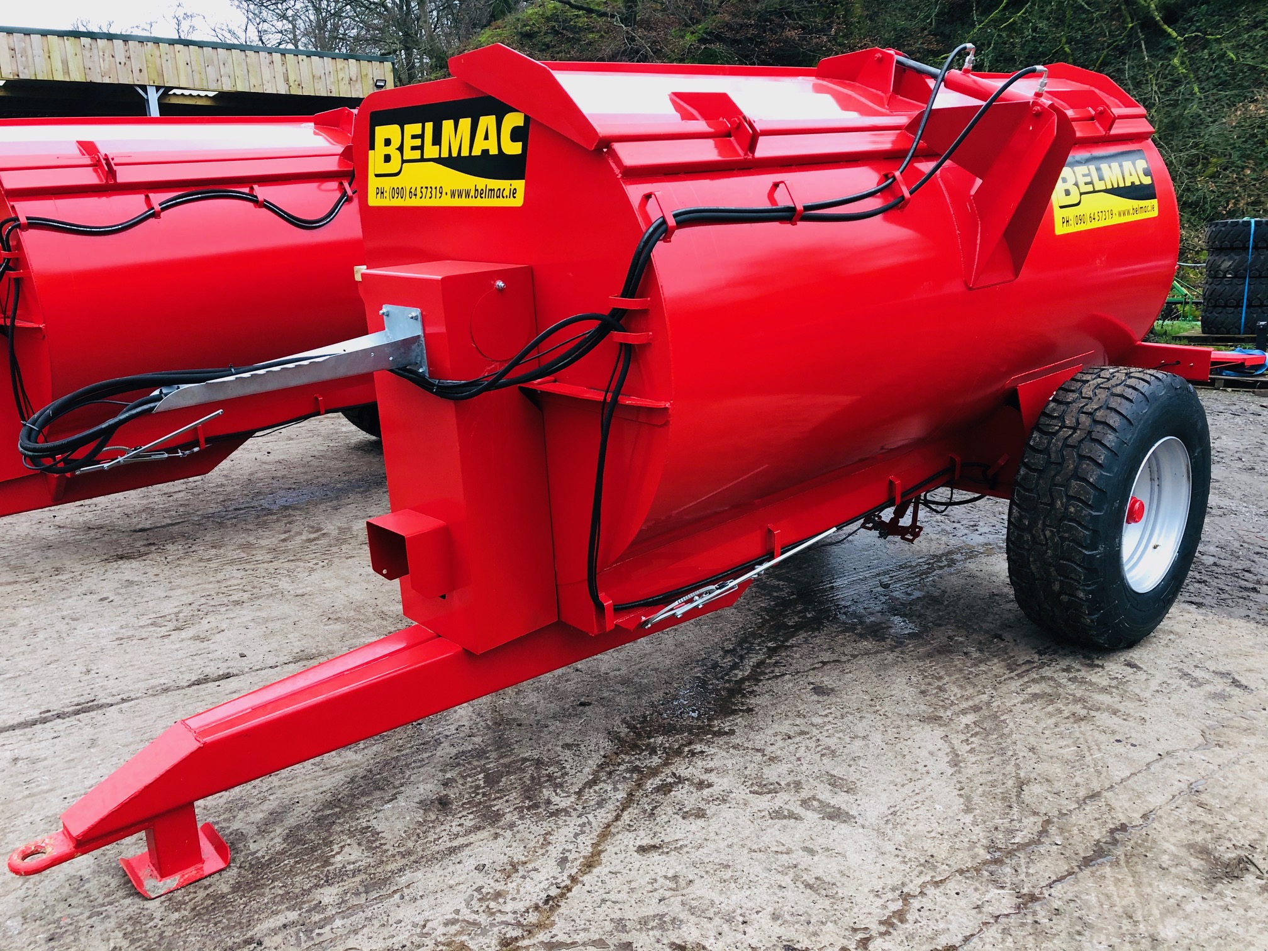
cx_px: 634
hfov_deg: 63.4
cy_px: 476
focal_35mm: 28
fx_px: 1026
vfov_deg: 49.7
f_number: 1.8
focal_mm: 3.99
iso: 40
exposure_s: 1/30
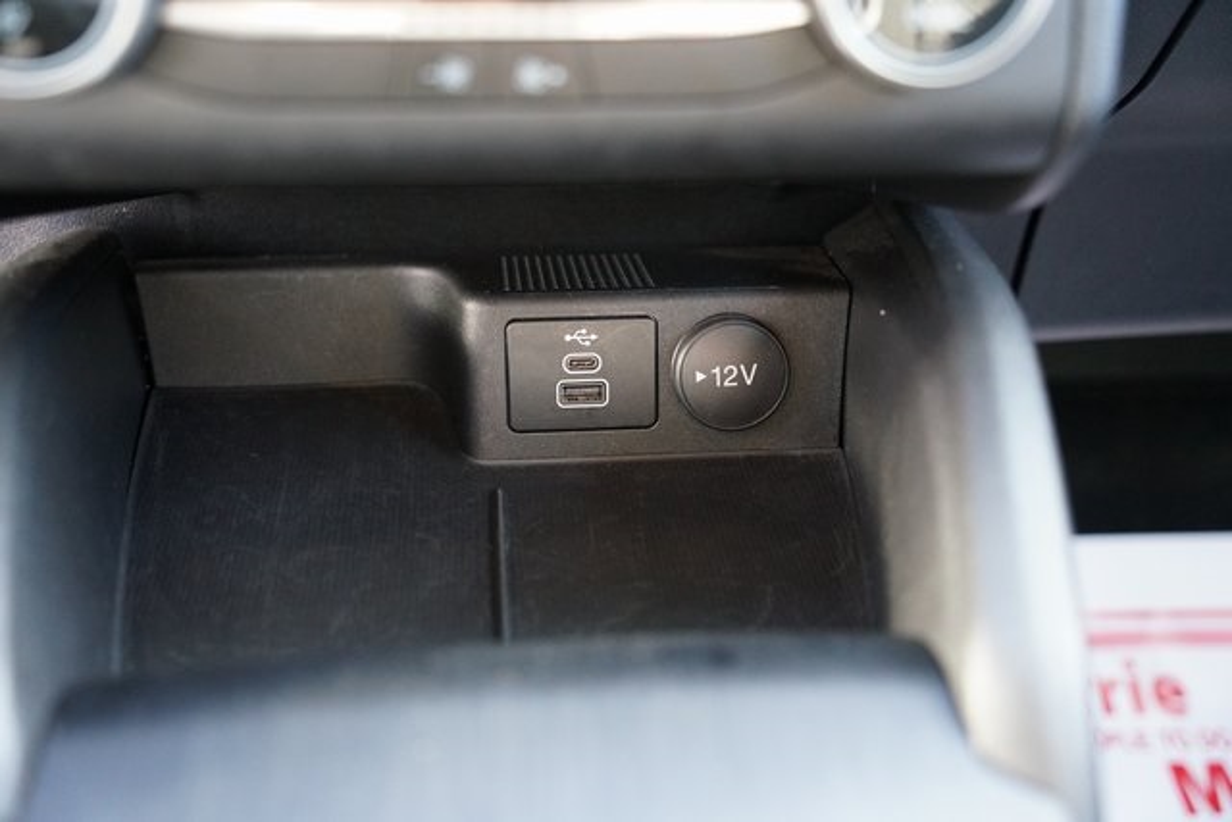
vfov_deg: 34.2
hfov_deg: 49.5
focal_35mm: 39
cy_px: 411
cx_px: 616
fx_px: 1335
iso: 3200
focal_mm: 39
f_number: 3.2
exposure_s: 1/160
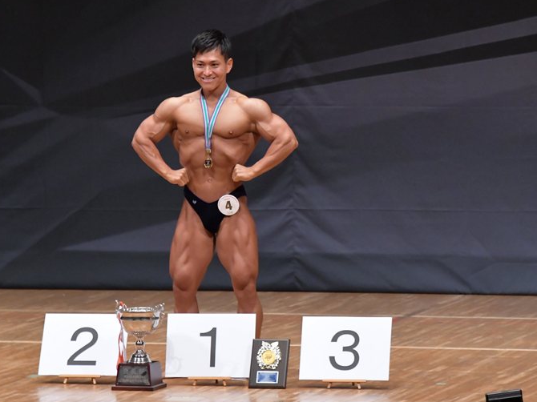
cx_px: 238
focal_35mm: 317
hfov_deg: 6.3
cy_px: 198
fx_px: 4916
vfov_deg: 4.7
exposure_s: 1/400
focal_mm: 190
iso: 6400
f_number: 5.6
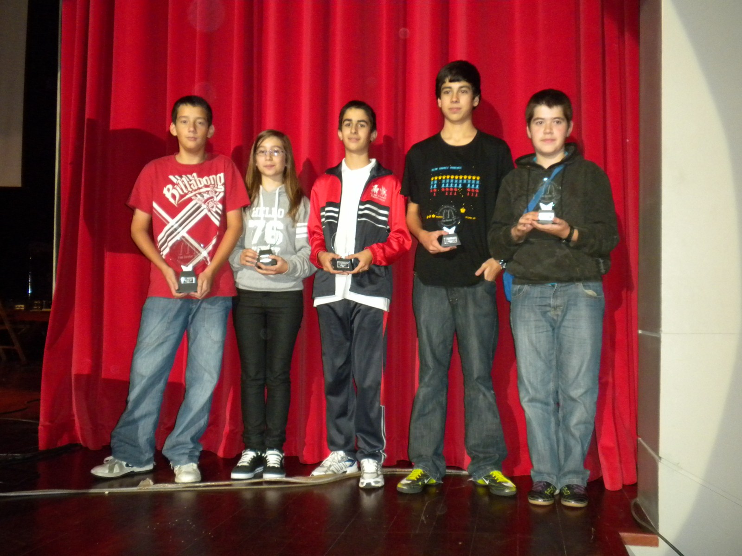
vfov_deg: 38.7
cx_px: 371
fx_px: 793
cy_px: 278
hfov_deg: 50.1
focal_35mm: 37
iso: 441
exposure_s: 1/30
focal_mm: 6.6
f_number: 3.5
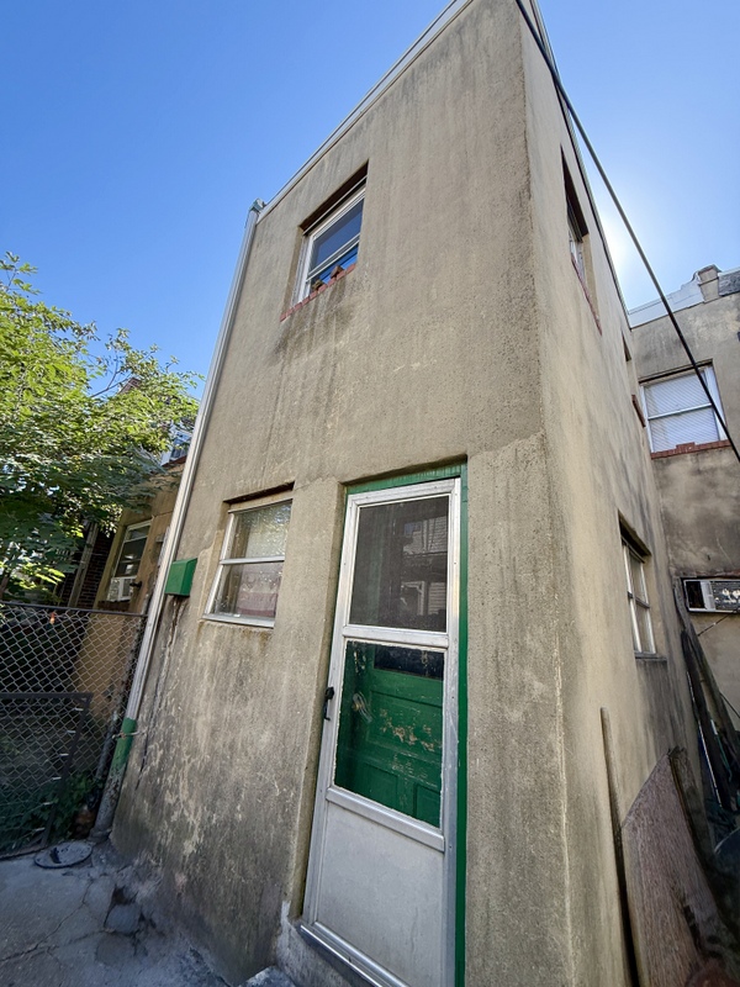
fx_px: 399
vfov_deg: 102.1
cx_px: 370
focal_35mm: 14
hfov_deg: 85.7
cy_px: 494
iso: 50
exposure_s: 1/246
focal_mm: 2.22
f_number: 2.2
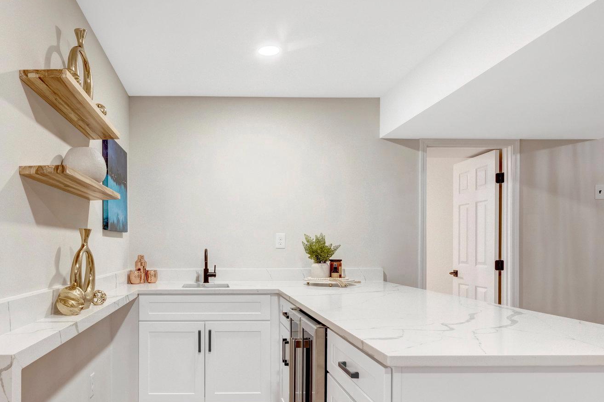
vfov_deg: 50.6
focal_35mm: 25
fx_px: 419
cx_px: 221
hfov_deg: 70.2
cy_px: 257
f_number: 8
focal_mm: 16
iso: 1250
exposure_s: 1/15
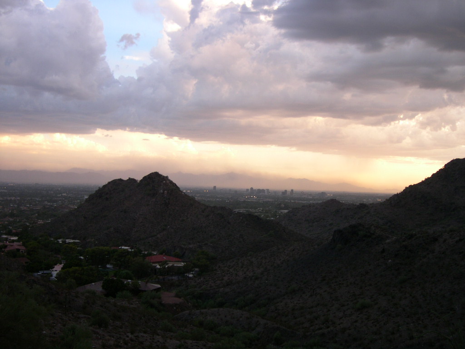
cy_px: 174
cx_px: 232
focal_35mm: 38
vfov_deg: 37.7
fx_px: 510
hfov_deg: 49.0
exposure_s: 1/81.9
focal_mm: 8
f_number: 2.8
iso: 100
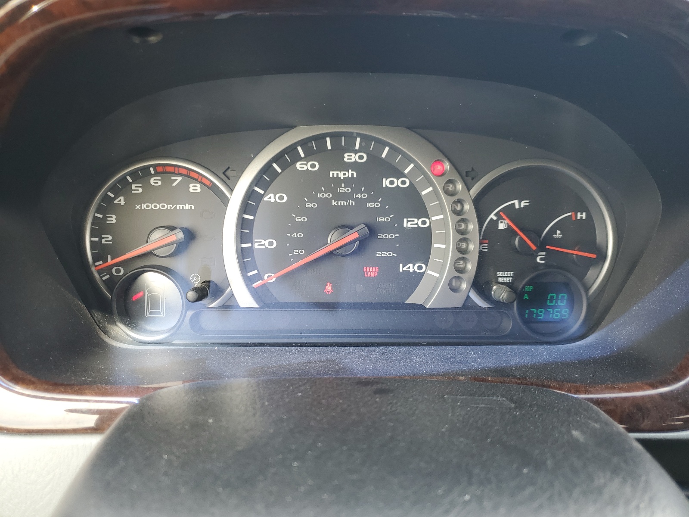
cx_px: 344
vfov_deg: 53.1
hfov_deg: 67.3
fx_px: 518
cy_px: 258
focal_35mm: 26
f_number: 1.5
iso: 50
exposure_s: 1/60.2
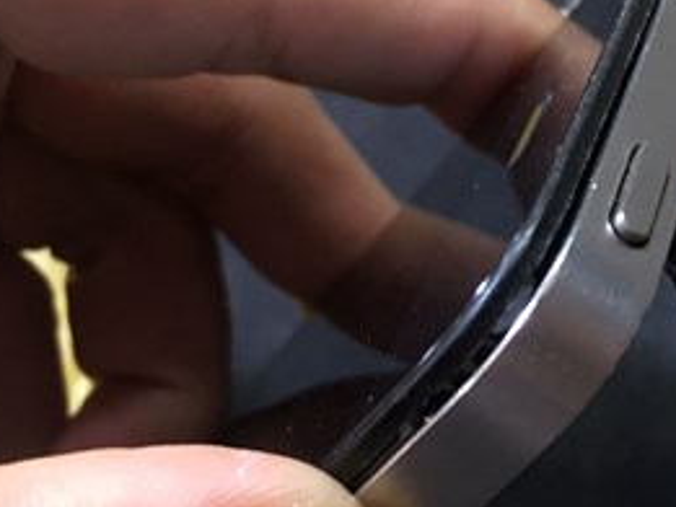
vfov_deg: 20.7
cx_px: 624
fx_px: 1387
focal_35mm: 71
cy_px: 178
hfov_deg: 26.4
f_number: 2.2
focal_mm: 4.15
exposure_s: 1/33
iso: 100
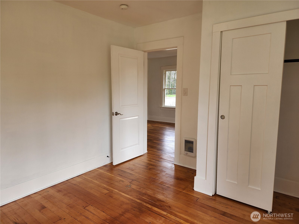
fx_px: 199
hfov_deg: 73.9
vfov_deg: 58.9
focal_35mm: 23
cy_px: 112
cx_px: 150
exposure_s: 1/180
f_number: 1.8
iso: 64
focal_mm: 6.4
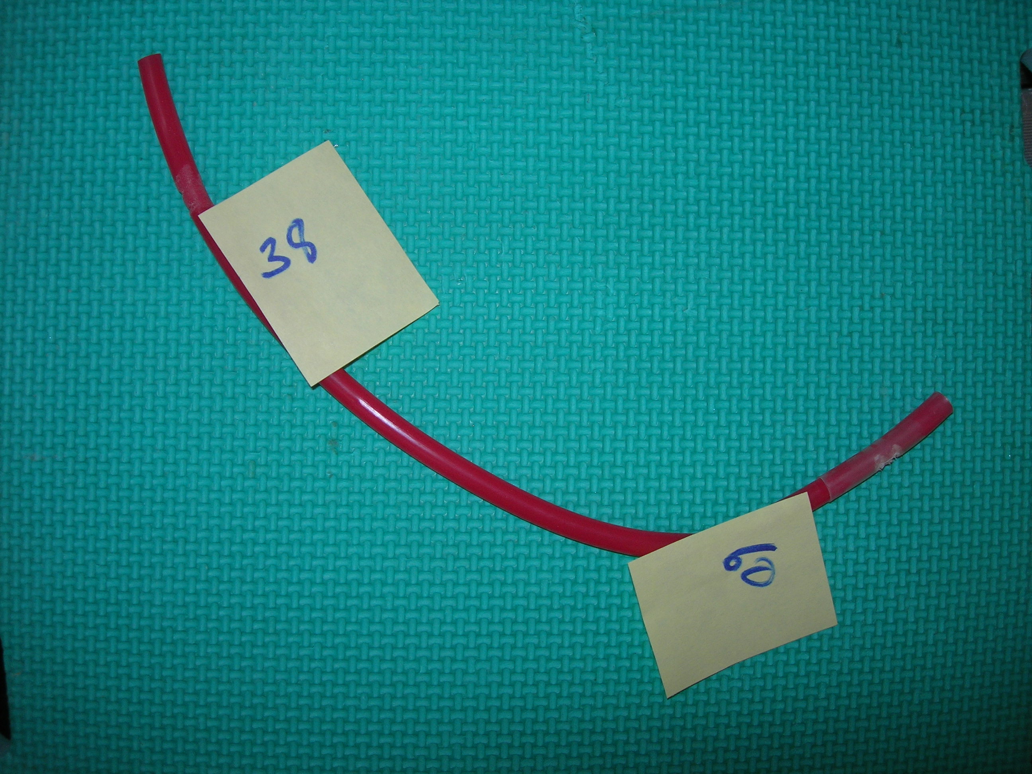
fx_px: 1133
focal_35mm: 38
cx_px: 516
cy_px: 387
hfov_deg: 49.0
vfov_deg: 37.7
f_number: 2.8
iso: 64
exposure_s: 1/60.1
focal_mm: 7.8
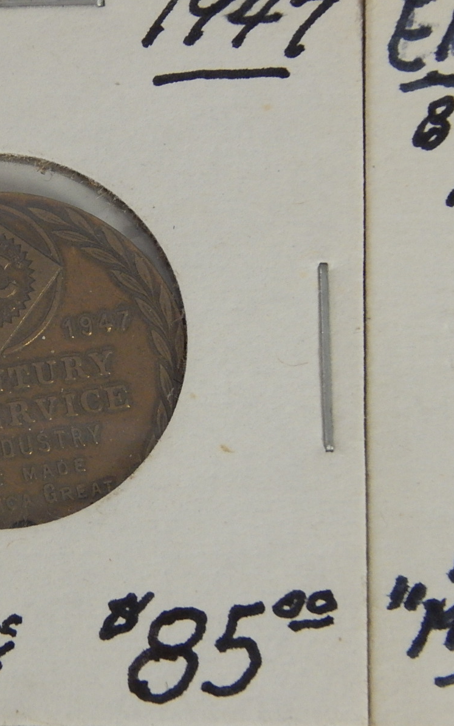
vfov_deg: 6.4
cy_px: 364
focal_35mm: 329
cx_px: -2
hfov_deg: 4.0
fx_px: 6516
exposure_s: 1/80
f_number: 5.6
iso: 400
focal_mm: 41.7
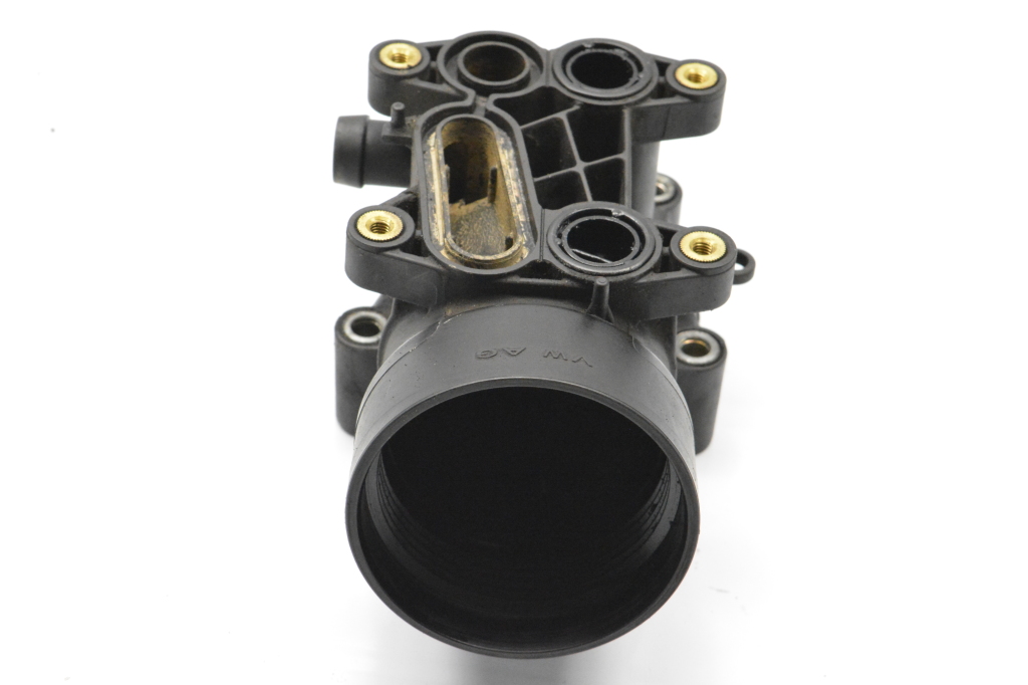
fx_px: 2355
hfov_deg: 24.6
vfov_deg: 16.5
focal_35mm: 82
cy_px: 342
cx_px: 514
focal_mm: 55
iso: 6400
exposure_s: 1/400
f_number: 10
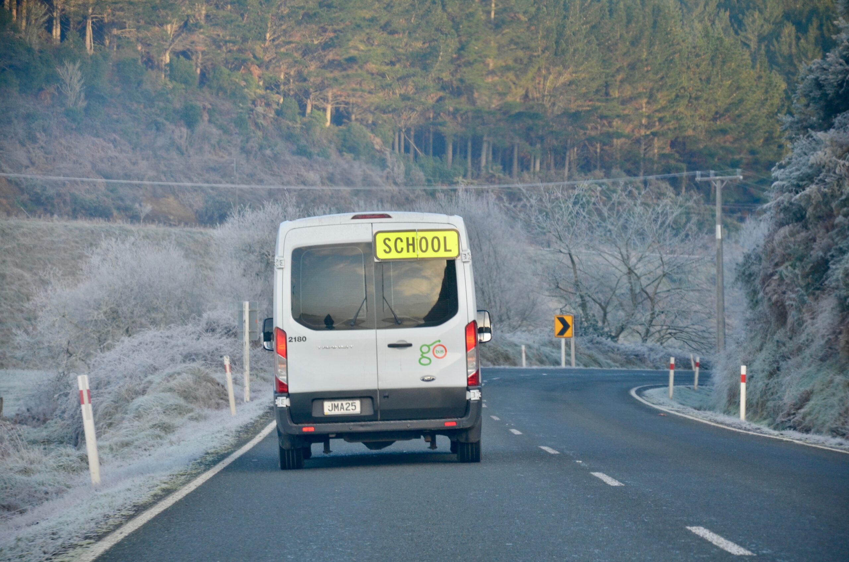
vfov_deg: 8.7
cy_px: 281
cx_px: 424
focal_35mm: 158
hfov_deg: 13.1
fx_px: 3707
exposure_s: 1/250
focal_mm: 105
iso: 400
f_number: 5.6
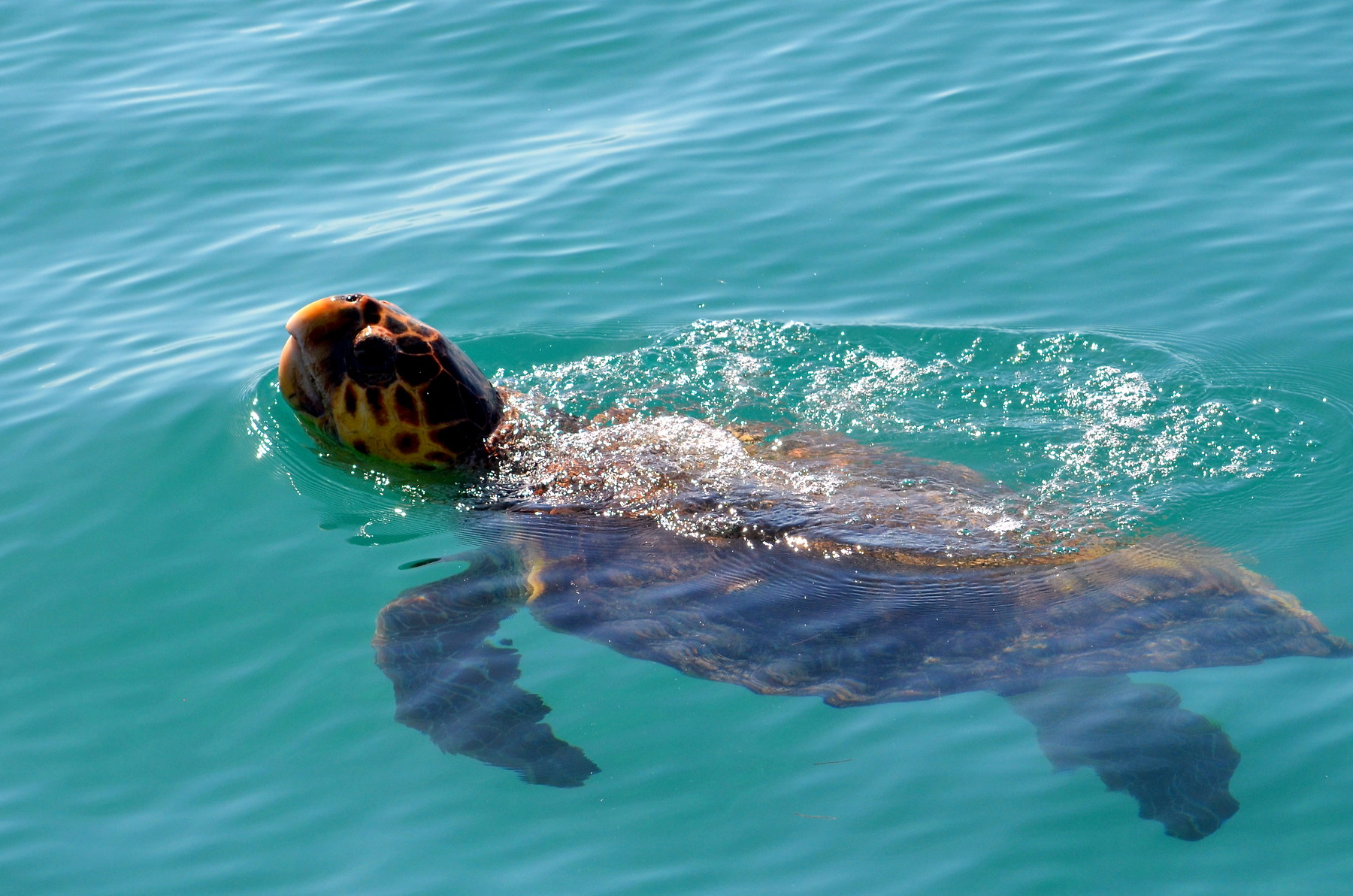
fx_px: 5851
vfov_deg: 8.8
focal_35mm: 156
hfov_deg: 13.2
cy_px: 453
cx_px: 714
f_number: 7.1
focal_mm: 78
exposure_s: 1/2000
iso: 400
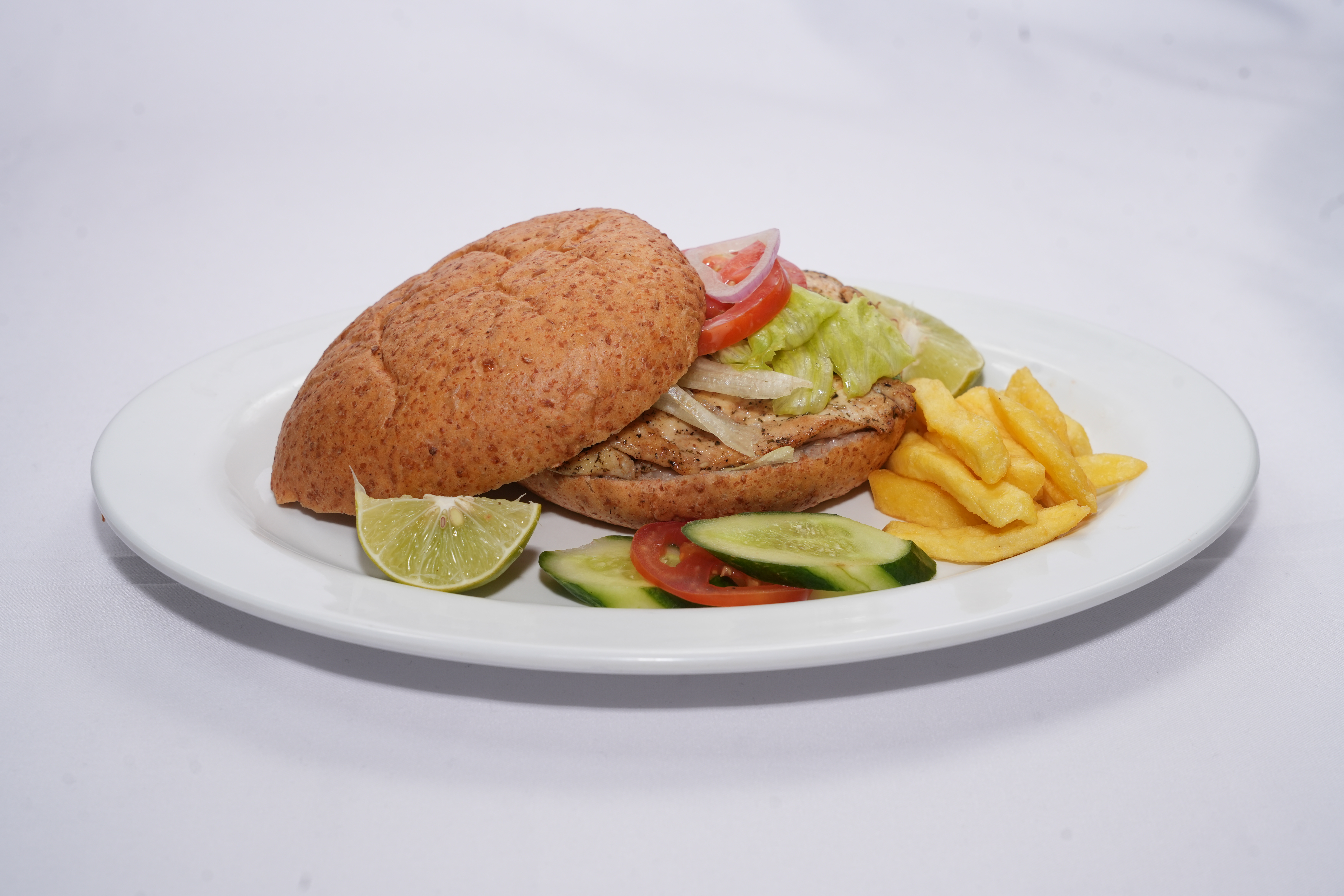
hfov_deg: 34.0
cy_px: 448
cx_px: 672
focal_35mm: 59
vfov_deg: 23.1
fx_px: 2195
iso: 320
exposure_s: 1/100
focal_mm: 58.8
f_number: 9
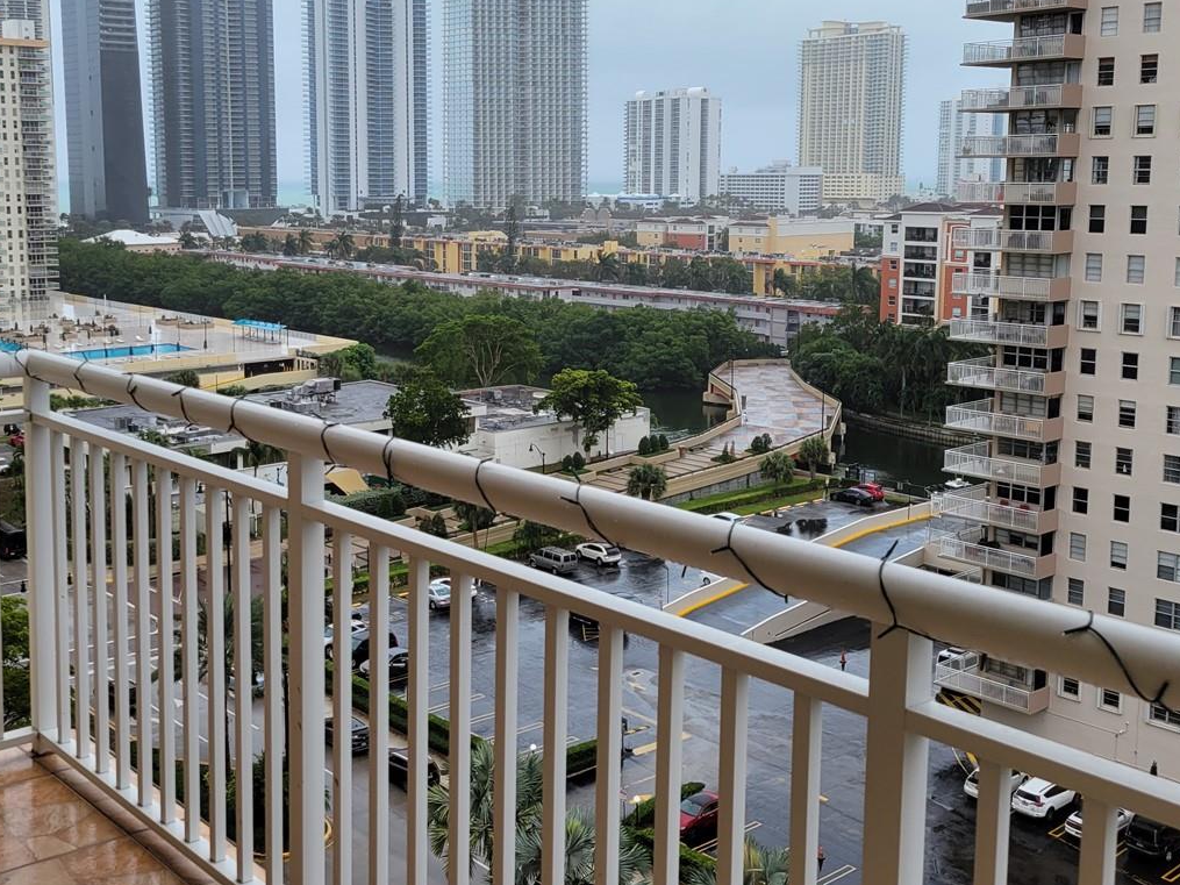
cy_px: 352
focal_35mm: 41
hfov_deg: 45.6
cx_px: 487
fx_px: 1397
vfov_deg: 35.0
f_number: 1.8
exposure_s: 1/378
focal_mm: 5.4
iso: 40
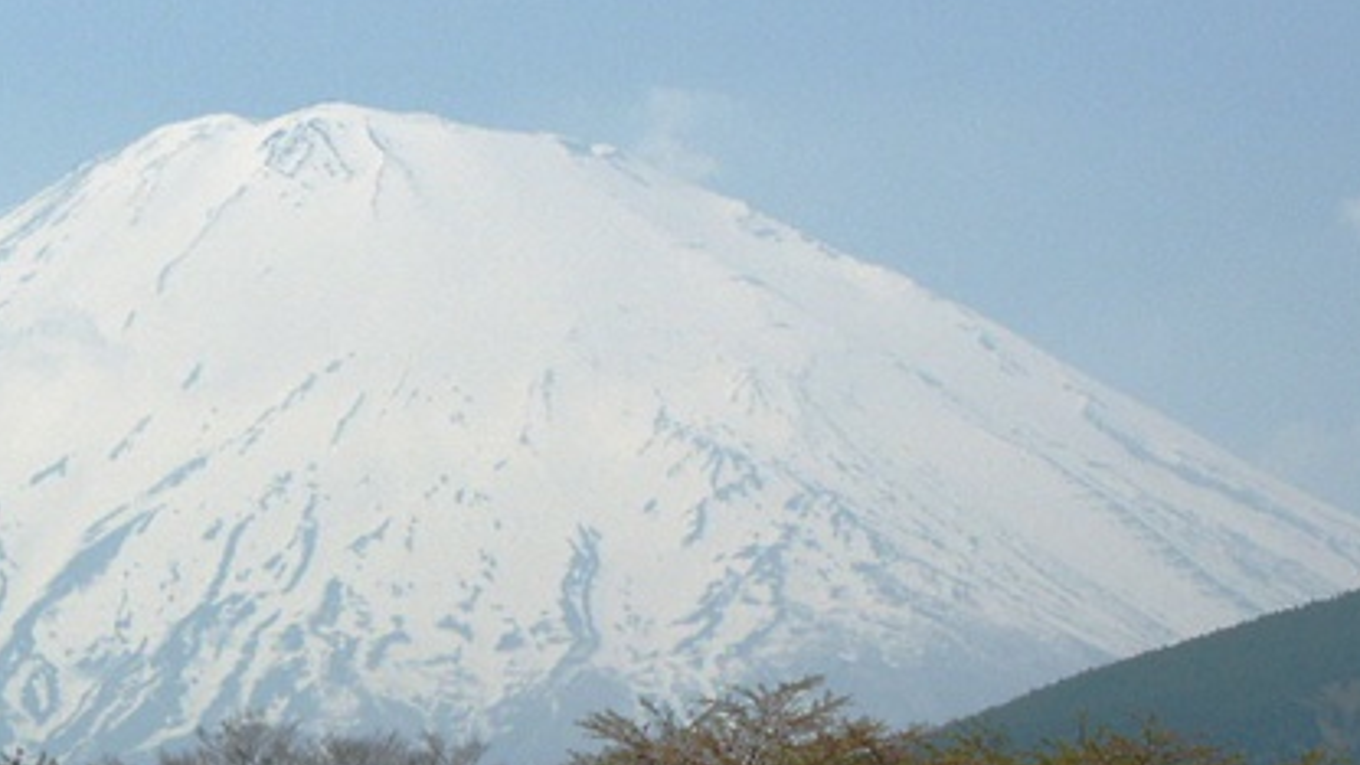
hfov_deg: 8.7
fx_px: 8907
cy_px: 445
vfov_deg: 4.9
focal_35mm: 247
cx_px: 199
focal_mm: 29.31
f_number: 6.7
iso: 100
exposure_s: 1/750
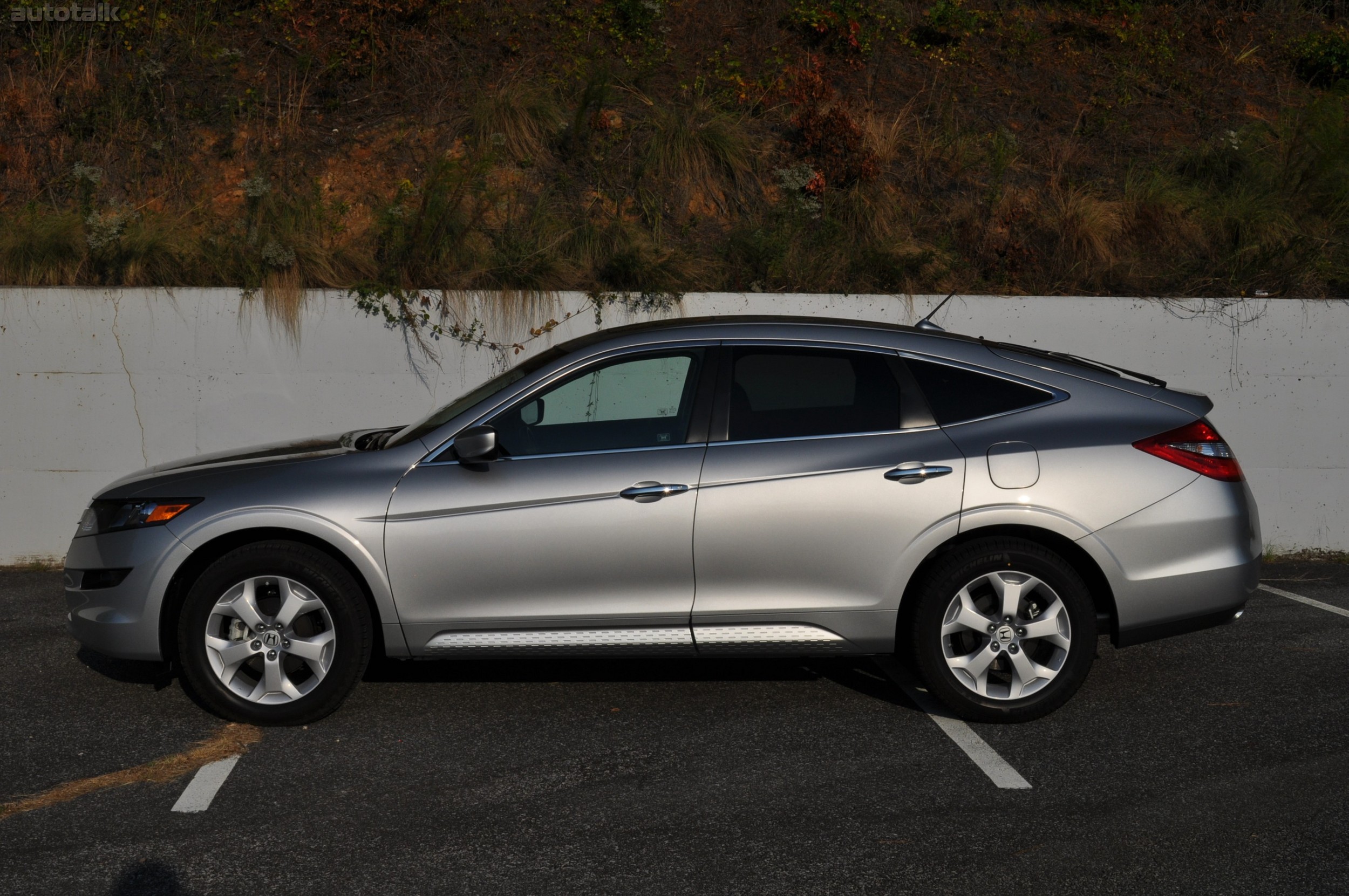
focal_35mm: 45
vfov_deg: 29.8
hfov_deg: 43.6
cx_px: 674
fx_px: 1684
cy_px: 448
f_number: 13
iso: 200
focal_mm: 30
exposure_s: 1/640
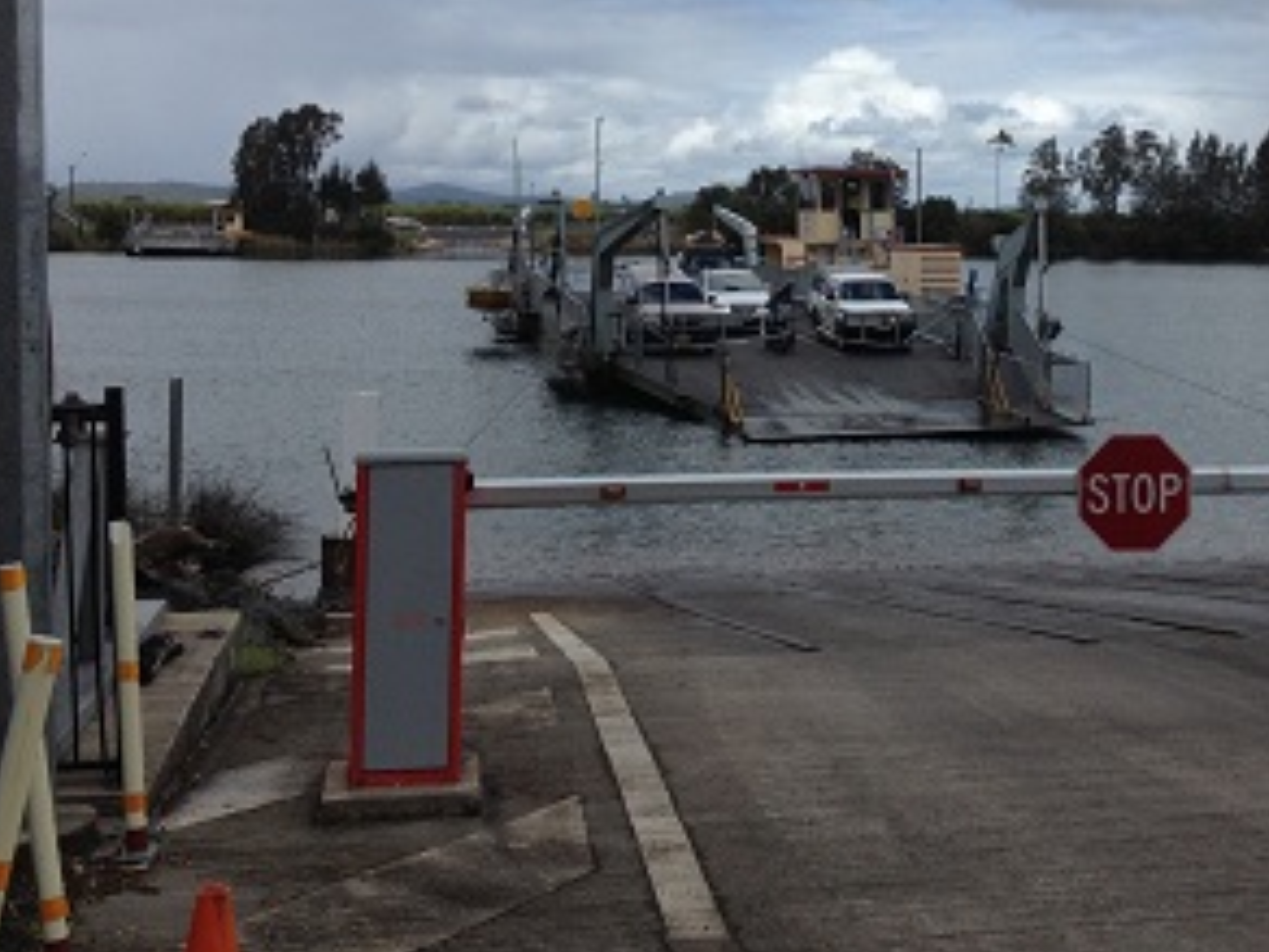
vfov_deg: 24.1
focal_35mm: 60
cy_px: 220
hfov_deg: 31.8
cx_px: 878
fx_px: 2200
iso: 50
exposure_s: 1/2762
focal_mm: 4.28
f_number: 2.4
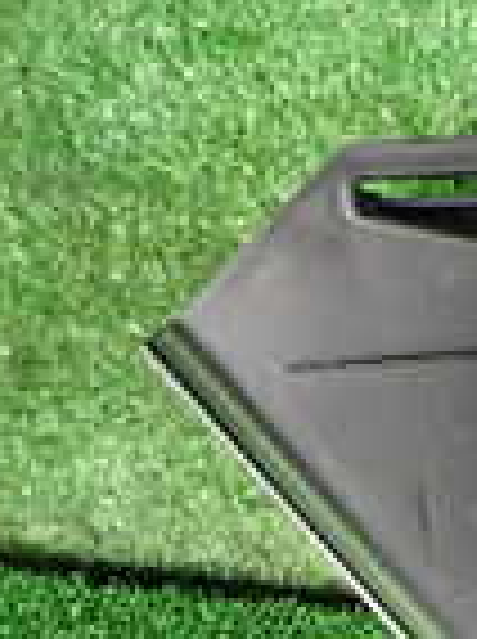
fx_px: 1953
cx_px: 1228
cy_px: 608
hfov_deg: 11.1
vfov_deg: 18.2
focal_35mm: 106
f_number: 2
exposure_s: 1/40
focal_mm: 4.5
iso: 800
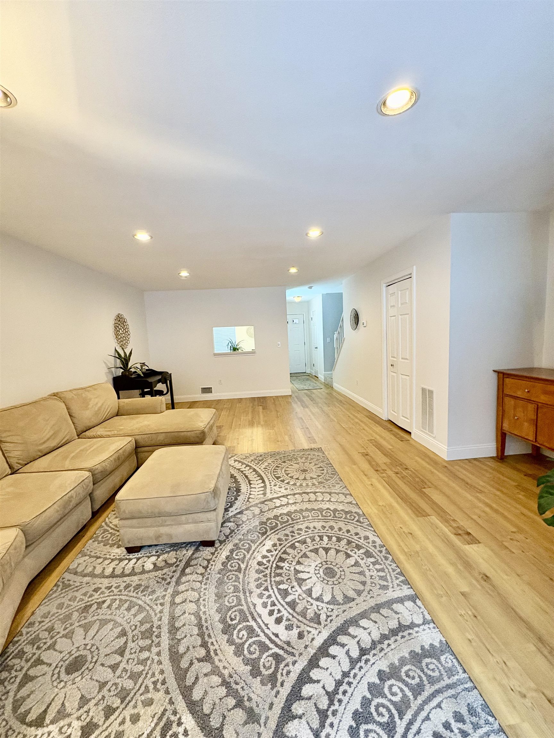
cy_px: 369
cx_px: 277
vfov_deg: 102.1
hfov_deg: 85.7
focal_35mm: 14
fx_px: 299
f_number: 2.2
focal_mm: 2.22
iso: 400
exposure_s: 1/120
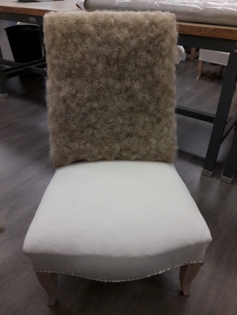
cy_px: 158
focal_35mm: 28
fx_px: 256
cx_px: 118
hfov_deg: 49.7
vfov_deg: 63.4
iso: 80
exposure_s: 1/33
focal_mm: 3.7
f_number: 1.9
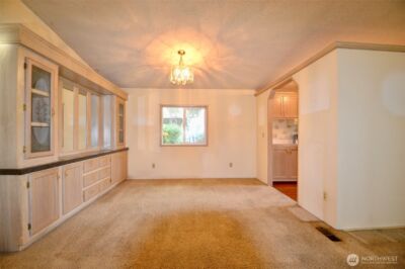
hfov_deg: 100.4
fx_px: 169
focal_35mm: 15
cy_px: 134
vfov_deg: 77.2
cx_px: 202
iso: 1100
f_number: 3.5
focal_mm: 10
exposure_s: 1/60
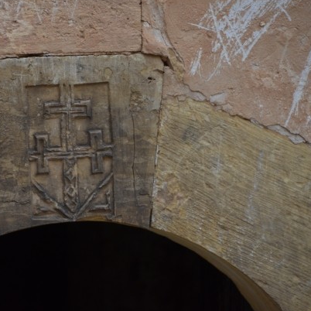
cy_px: 143
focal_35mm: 467
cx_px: 92
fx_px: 4747
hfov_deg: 3.8
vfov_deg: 3.8
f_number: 6.3
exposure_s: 1/250
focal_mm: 220
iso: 560
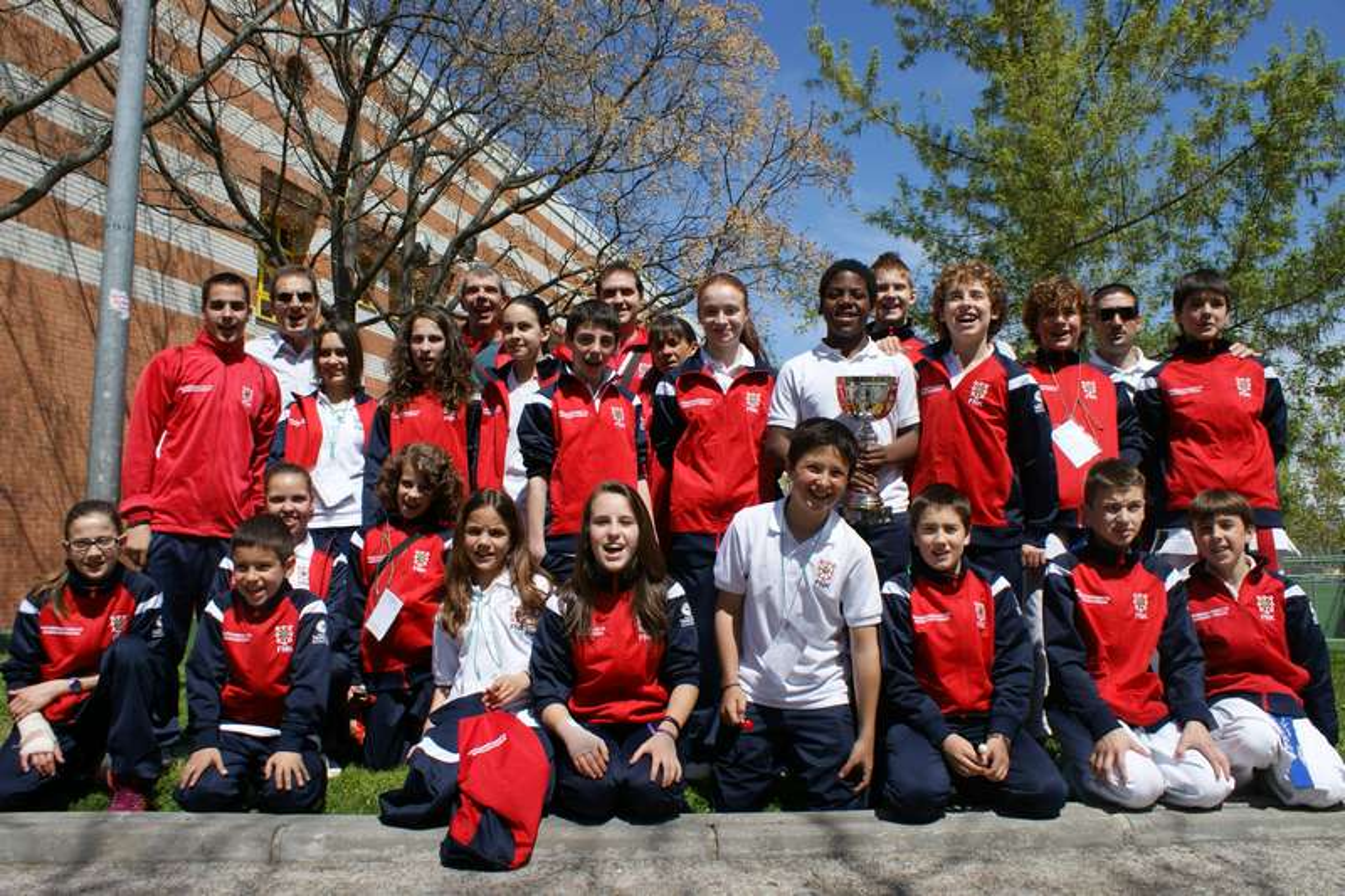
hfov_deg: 67.4
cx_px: 672
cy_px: 448
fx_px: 1008
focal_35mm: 27
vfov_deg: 47.9
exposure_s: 1/320
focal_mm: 18
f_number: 8
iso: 100
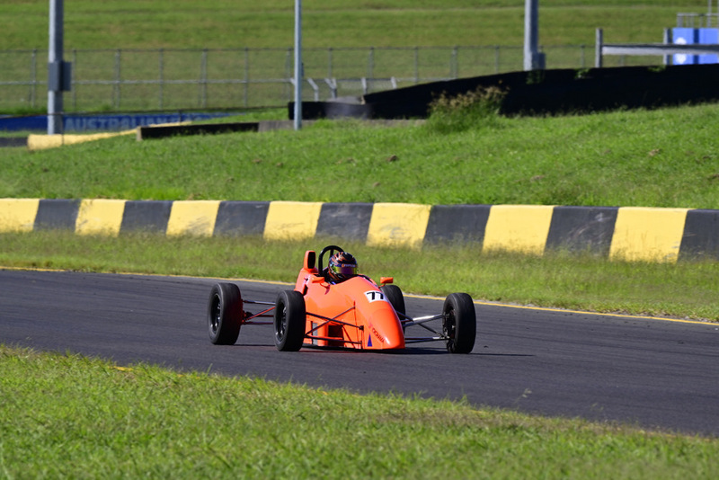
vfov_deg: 2.6
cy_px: 240
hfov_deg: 3.9
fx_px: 10589
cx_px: 360
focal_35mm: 530
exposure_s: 1/640
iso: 400
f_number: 11
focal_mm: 530
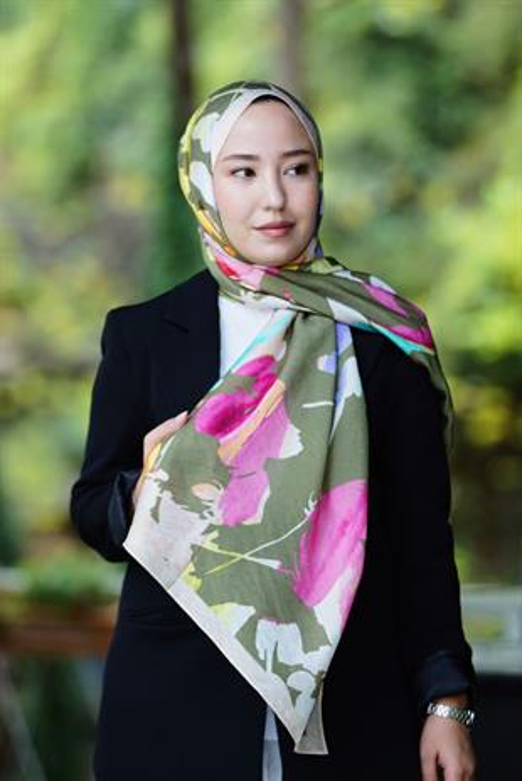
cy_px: 390
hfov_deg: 10.2
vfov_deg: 15.2
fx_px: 2932
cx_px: 261
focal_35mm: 135
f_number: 2.8
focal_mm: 135
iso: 160
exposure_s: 1/100
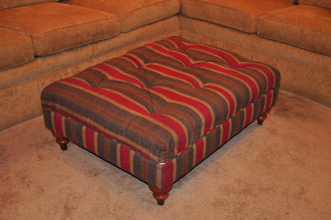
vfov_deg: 28.0
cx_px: 166
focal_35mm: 48
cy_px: 110
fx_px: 441
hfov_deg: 41.2
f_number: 4.8
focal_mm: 32
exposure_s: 1/125
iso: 1250
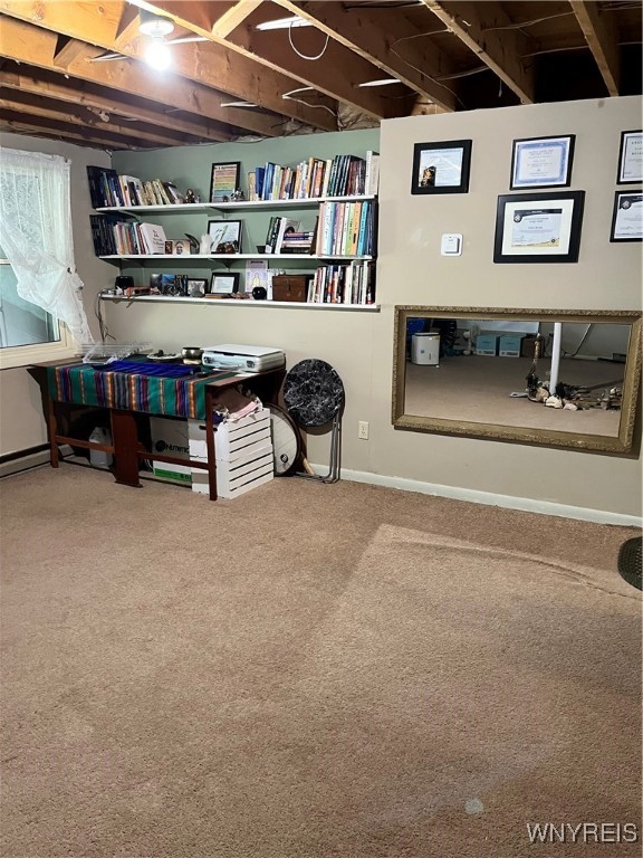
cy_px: 429
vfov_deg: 67.3
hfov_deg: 53.1
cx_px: 322
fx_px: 644
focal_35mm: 26
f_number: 1.6
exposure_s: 1/40
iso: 500
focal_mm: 5.1
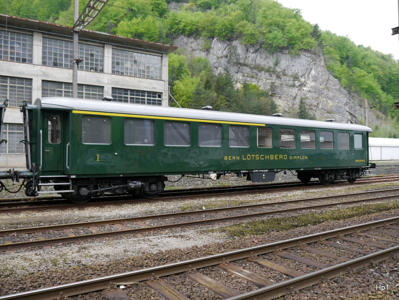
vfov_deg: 49.7
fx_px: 323
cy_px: 150
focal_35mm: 28
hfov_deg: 63.4
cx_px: 200
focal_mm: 14
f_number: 4.5
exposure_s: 1/160
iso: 160
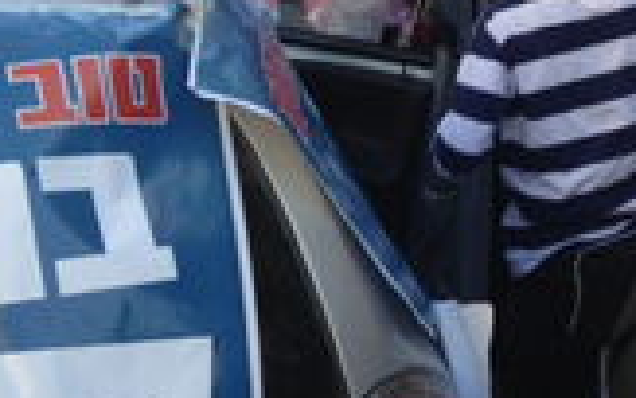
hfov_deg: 23.2
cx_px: 613
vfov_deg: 14.8
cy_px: -59
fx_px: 1491
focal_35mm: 86
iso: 50
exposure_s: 1/298
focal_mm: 4.12
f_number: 2.4
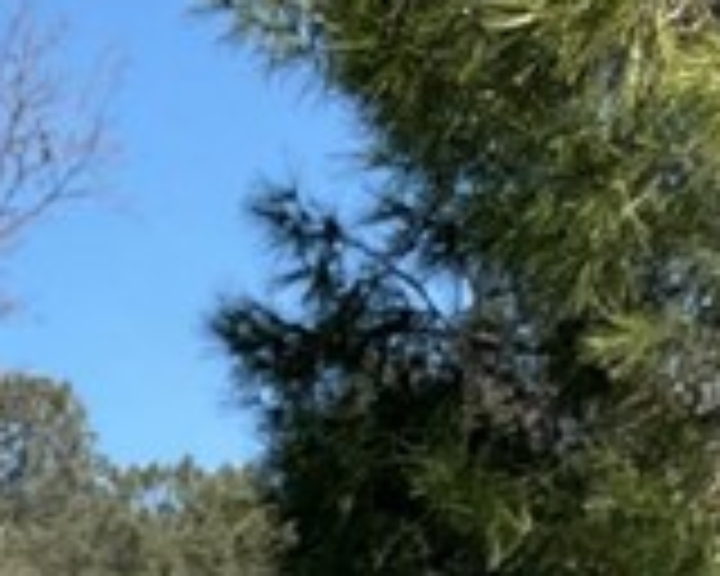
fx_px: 3857
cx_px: -324
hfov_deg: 10.3
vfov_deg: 7.8
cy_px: 1449
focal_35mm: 181
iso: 16
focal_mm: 3
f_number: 1.8
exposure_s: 1/1675
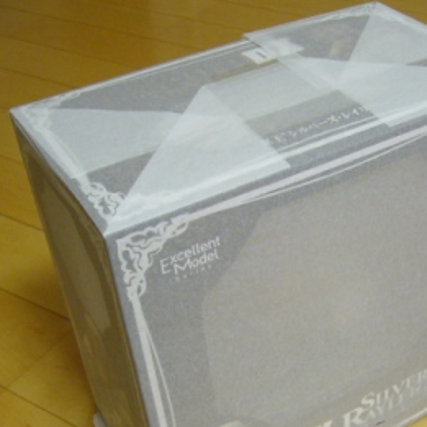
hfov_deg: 32.1
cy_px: 273
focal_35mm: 53
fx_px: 740
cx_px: 267
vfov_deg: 32.0
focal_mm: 5.8
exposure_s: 1/13
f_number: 2.8
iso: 200
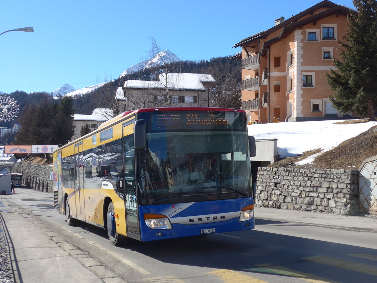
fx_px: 479
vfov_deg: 32.9
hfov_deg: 42.9
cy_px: 142
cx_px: 188
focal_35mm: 44
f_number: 2.8
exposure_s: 1/1600
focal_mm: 9
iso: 80
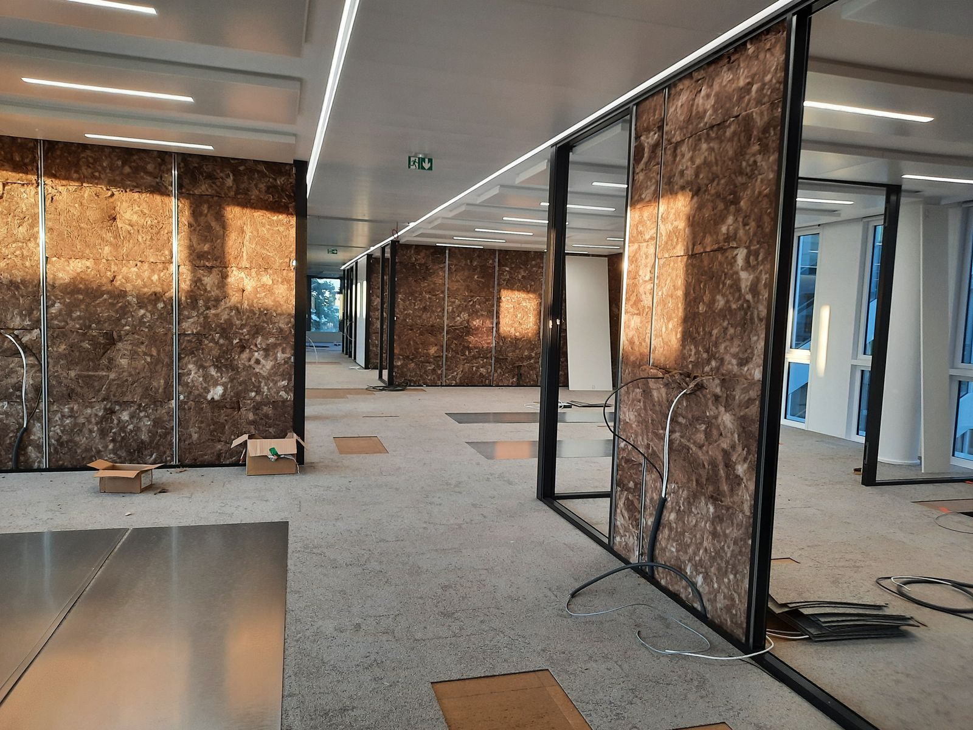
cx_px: 486
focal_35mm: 25
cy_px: 365
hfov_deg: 69.4
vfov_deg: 54.9
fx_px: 703
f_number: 2
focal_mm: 4.6
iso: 80
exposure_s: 1/60
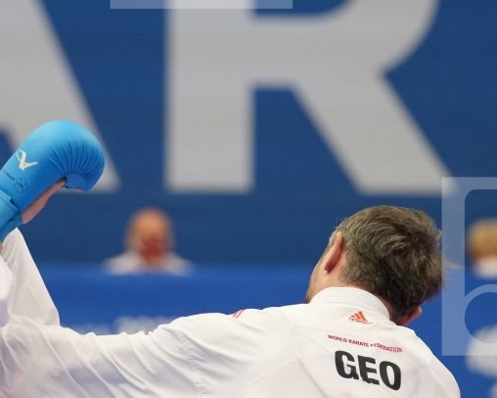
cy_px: 267
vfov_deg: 3.3
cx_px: 202
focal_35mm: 466
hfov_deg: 4.2
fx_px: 6852
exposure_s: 1/1000
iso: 1250
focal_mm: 140
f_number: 2.8
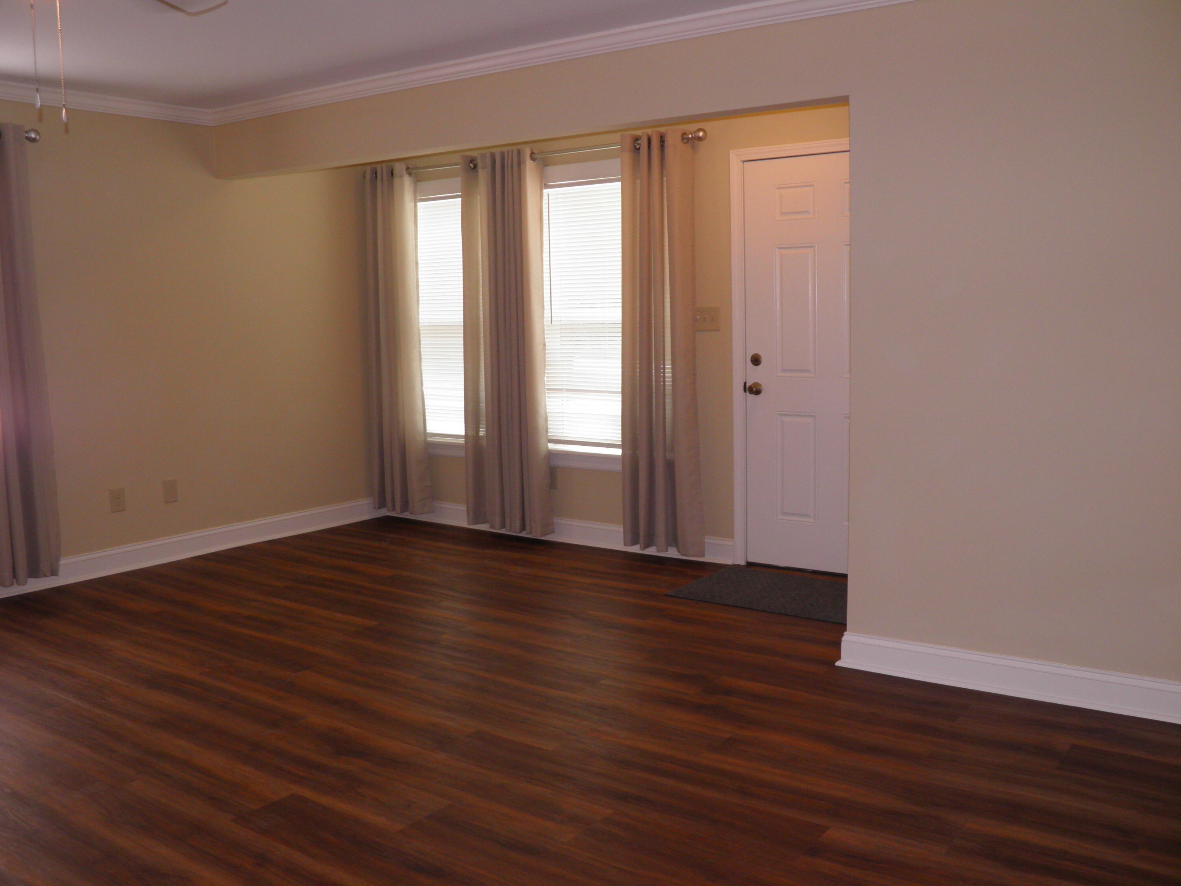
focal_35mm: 30
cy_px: 443
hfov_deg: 60.0
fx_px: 1024
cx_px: 590
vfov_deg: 46.8
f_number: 3
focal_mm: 5.5
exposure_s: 1/40
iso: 100
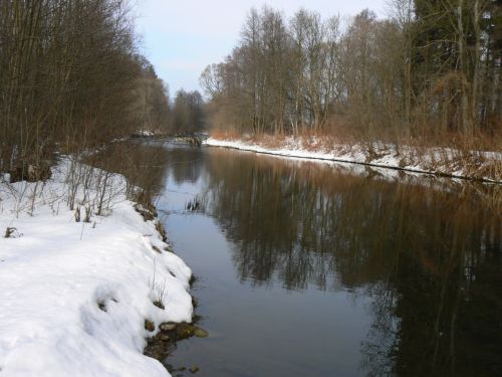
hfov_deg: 51.4
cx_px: 251
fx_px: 522
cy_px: 188
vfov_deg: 39.7
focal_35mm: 36
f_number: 5.6
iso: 80
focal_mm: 6
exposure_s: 1/400
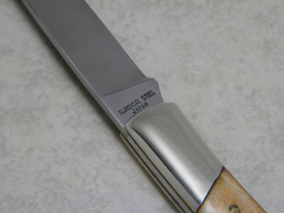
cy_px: 106
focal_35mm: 148
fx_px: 1214
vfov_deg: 10.0
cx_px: 142
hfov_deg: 13.3
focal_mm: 26.8
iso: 400
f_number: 5
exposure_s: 1/25.2
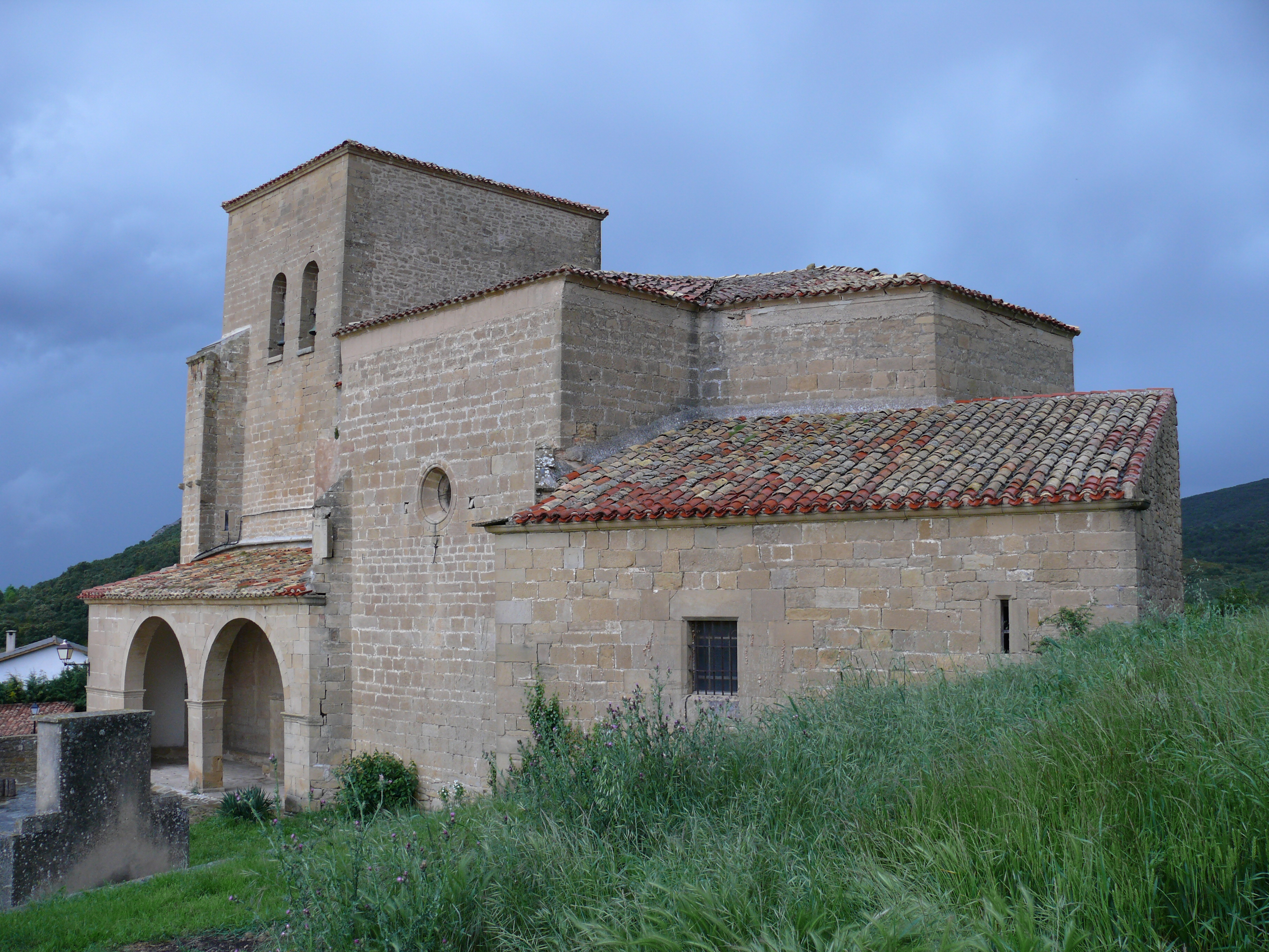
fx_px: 1283
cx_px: 634
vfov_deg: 40.7
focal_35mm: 35
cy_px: 476
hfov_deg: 52.6
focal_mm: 7.4
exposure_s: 1/60
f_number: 2.8
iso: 100
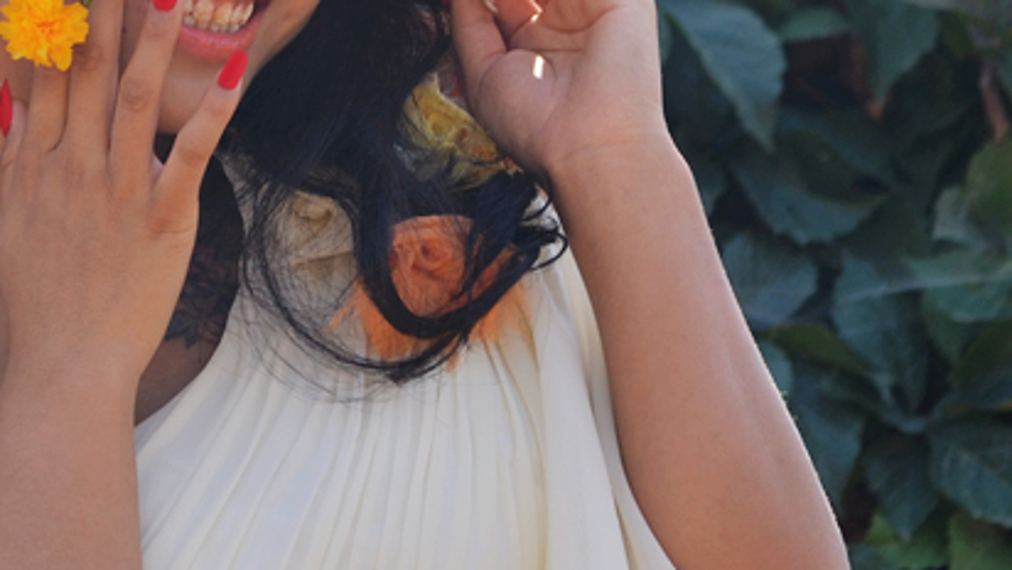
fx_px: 10549
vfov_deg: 3.1
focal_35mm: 393
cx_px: 248
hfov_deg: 5.5
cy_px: 16
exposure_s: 1/320
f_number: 4.2
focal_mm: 86
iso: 100
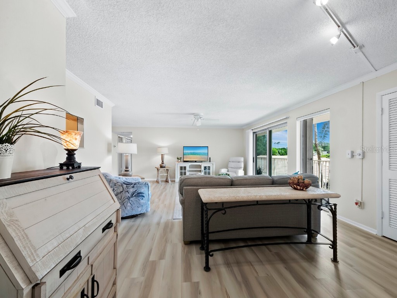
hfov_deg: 102.1
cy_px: 149
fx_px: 161
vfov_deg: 85.7
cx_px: 198
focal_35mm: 14
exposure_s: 1/2
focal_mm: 7
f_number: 11
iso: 400
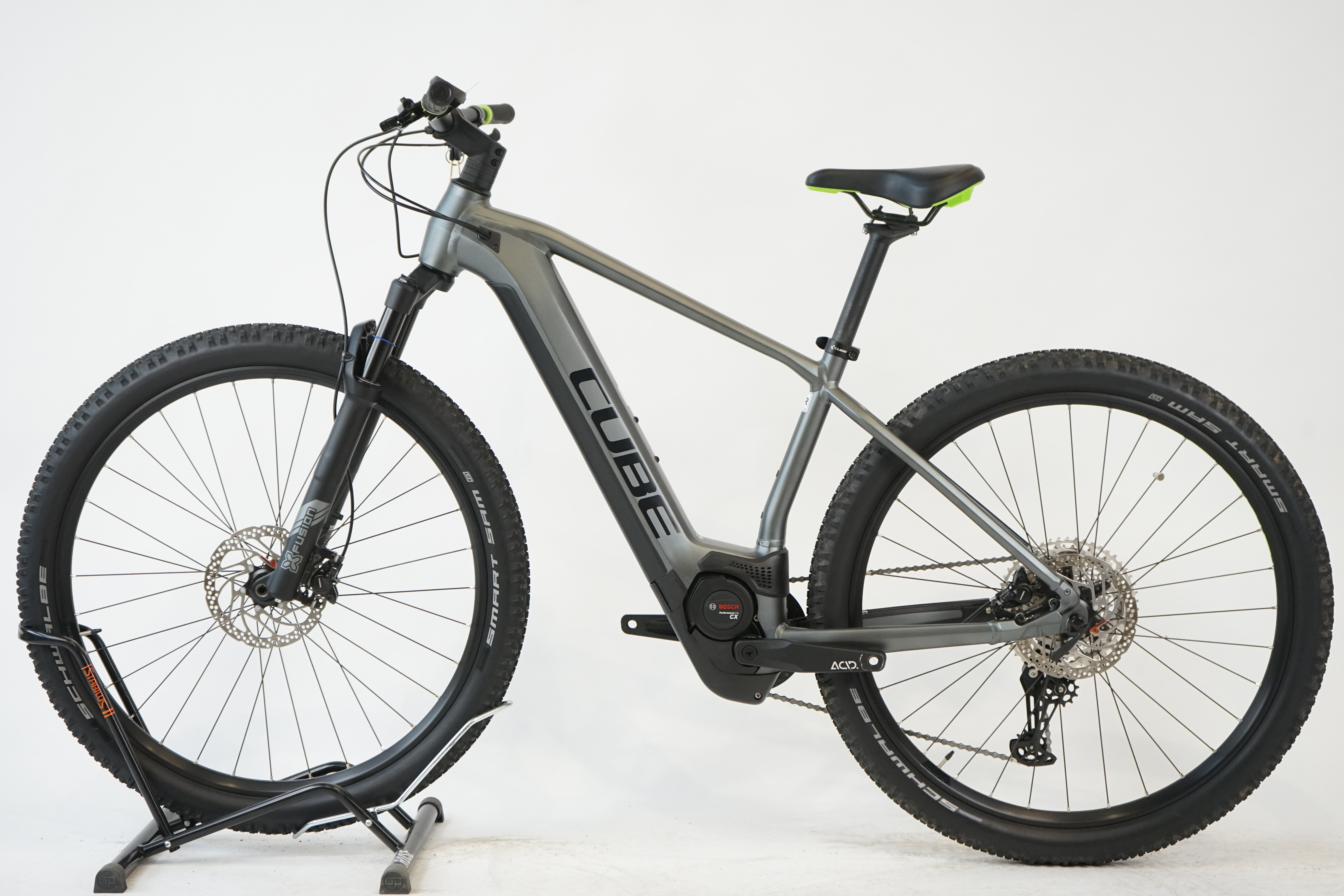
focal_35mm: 60
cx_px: 672
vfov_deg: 22.6
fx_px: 2240
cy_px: 448
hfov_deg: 33.4
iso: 1600
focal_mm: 60
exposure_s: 1/200
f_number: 5.6
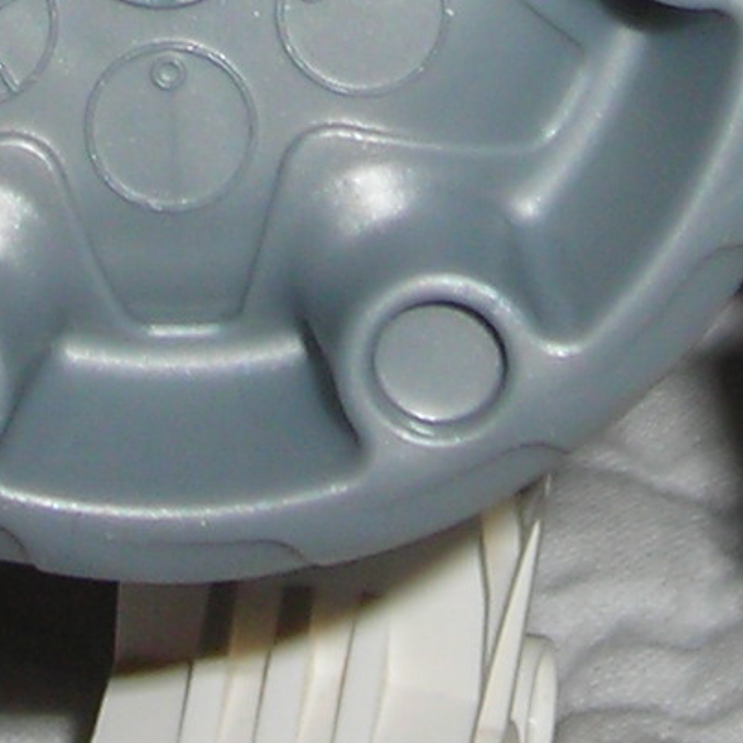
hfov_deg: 7.5
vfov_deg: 7.3
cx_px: 511
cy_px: -610
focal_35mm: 233
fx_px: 5658
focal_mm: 6.8
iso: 50
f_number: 6.6
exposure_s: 1/60.1
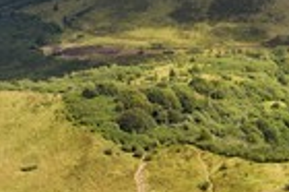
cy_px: -66
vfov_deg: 9.0
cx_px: 264
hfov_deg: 13.6
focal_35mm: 150
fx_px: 1203
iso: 200
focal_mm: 50
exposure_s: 1/250
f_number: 10
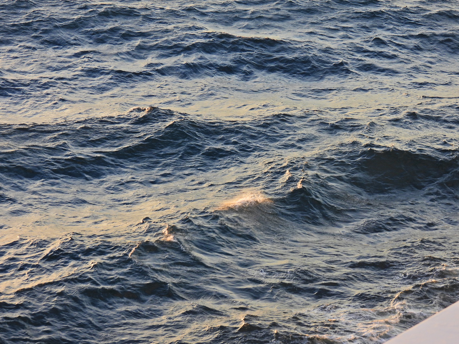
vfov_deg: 11.9
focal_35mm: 125
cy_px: 172
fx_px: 1657
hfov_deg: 15.8
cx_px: 230
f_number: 4
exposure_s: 1/125
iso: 100
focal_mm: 22.3
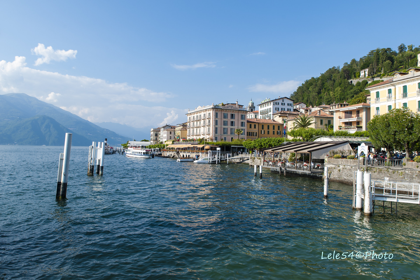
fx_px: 280
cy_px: 140
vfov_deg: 53.1
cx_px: 210
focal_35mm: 24
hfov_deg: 73.8
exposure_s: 1/320
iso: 200
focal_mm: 24
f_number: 9
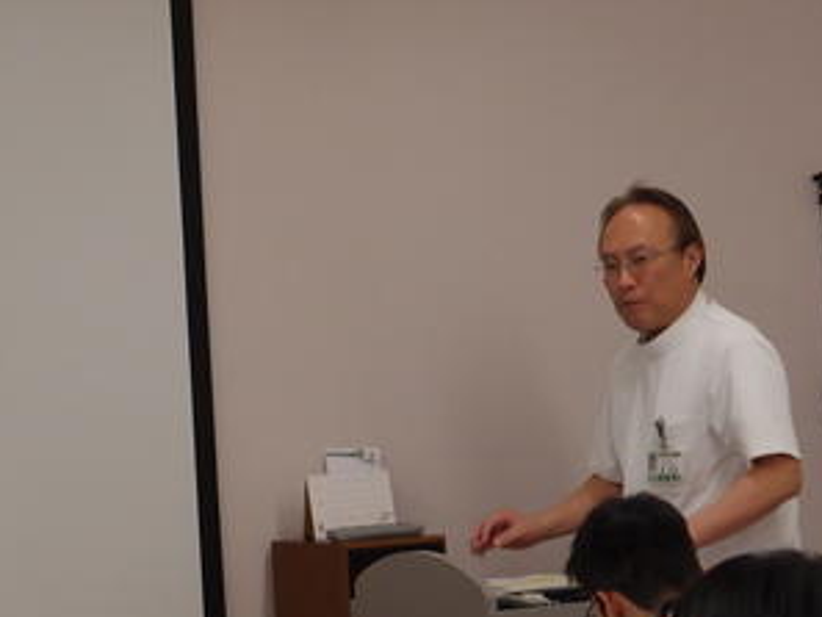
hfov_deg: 10.6
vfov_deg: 8.0
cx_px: 249
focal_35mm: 186
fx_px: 4419
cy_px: 551
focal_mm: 19.84
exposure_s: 1/50
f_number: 3.5
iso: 200
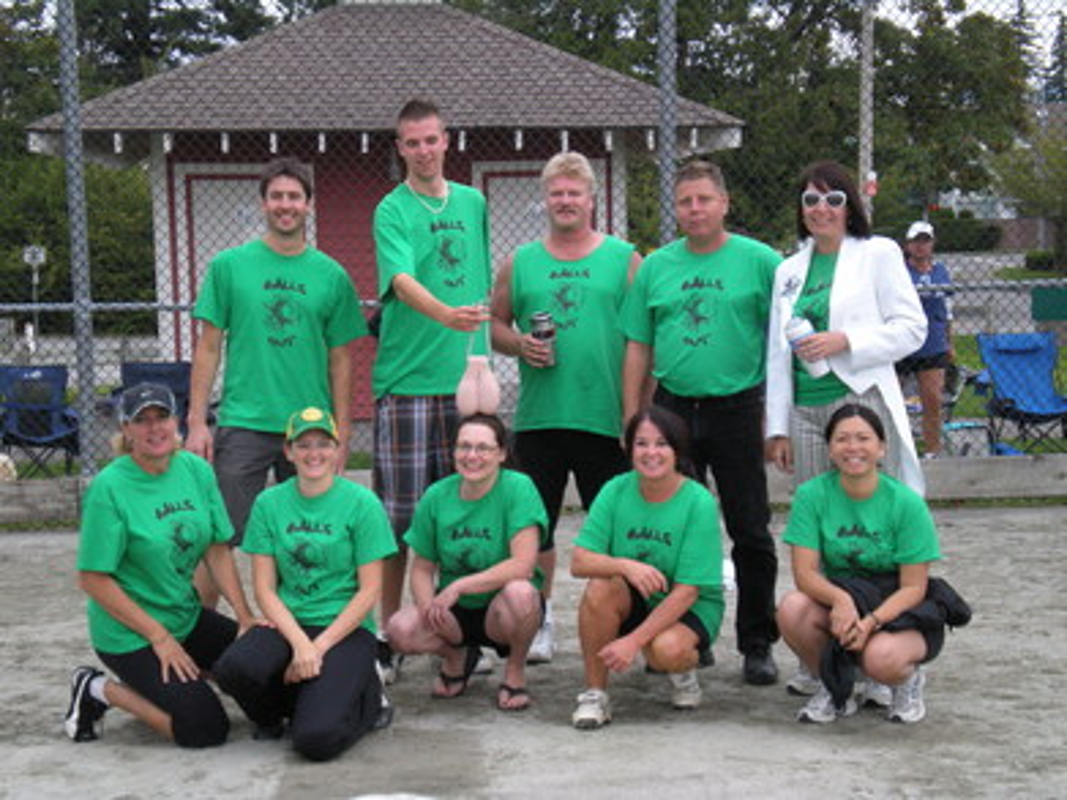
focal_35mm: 74
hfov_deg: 26.3
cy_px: 400
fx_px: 2280
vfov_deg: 19.9
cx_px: 534
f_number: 4.6
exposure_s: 1/144
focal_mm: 12.3
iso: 230
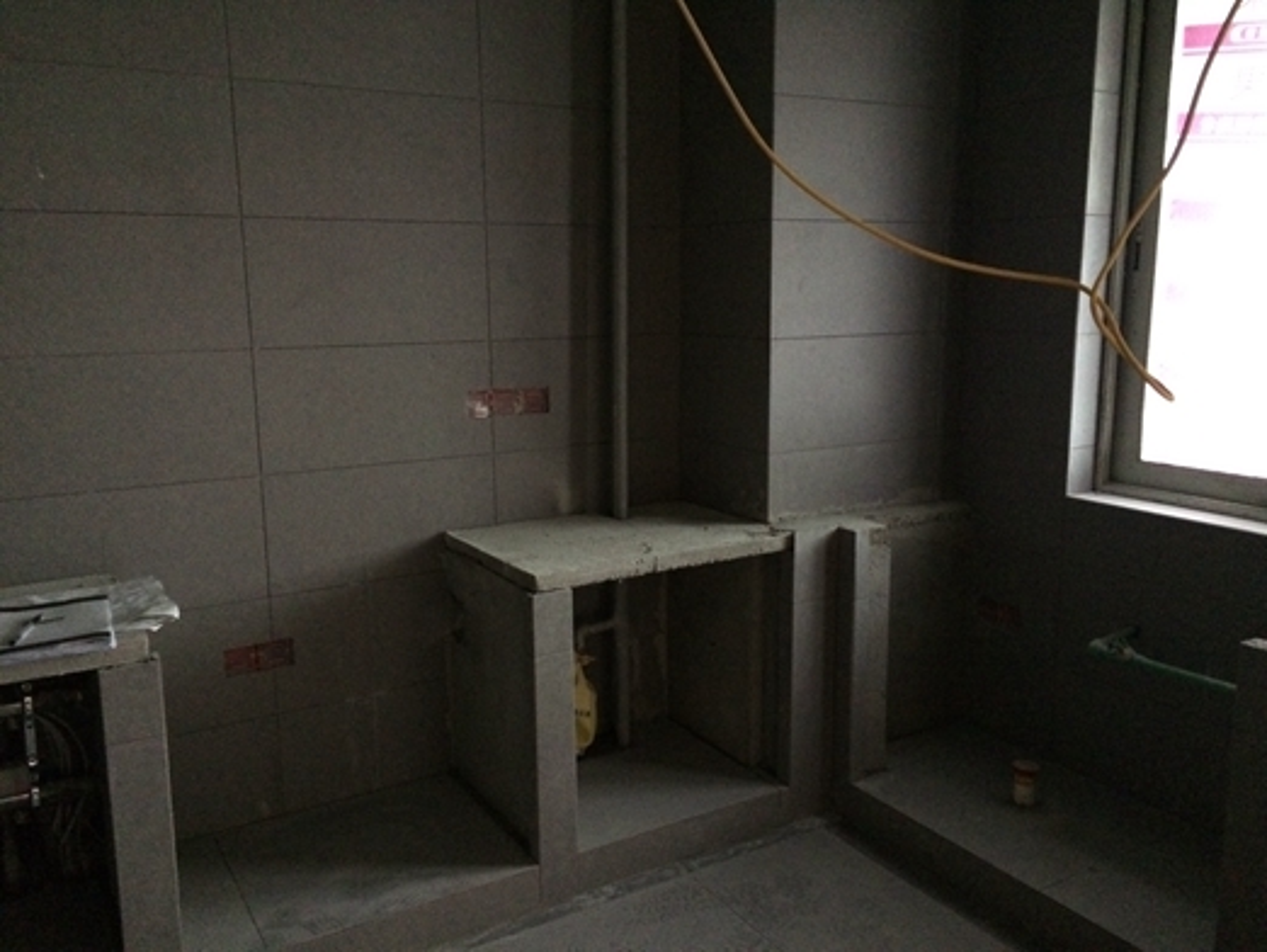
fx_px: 1062
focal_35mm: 29
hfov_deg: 61.6
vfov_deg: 48.3
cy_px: 476
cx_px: 634
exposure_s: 1/17
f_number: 2.2
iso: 640
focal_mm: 4.15
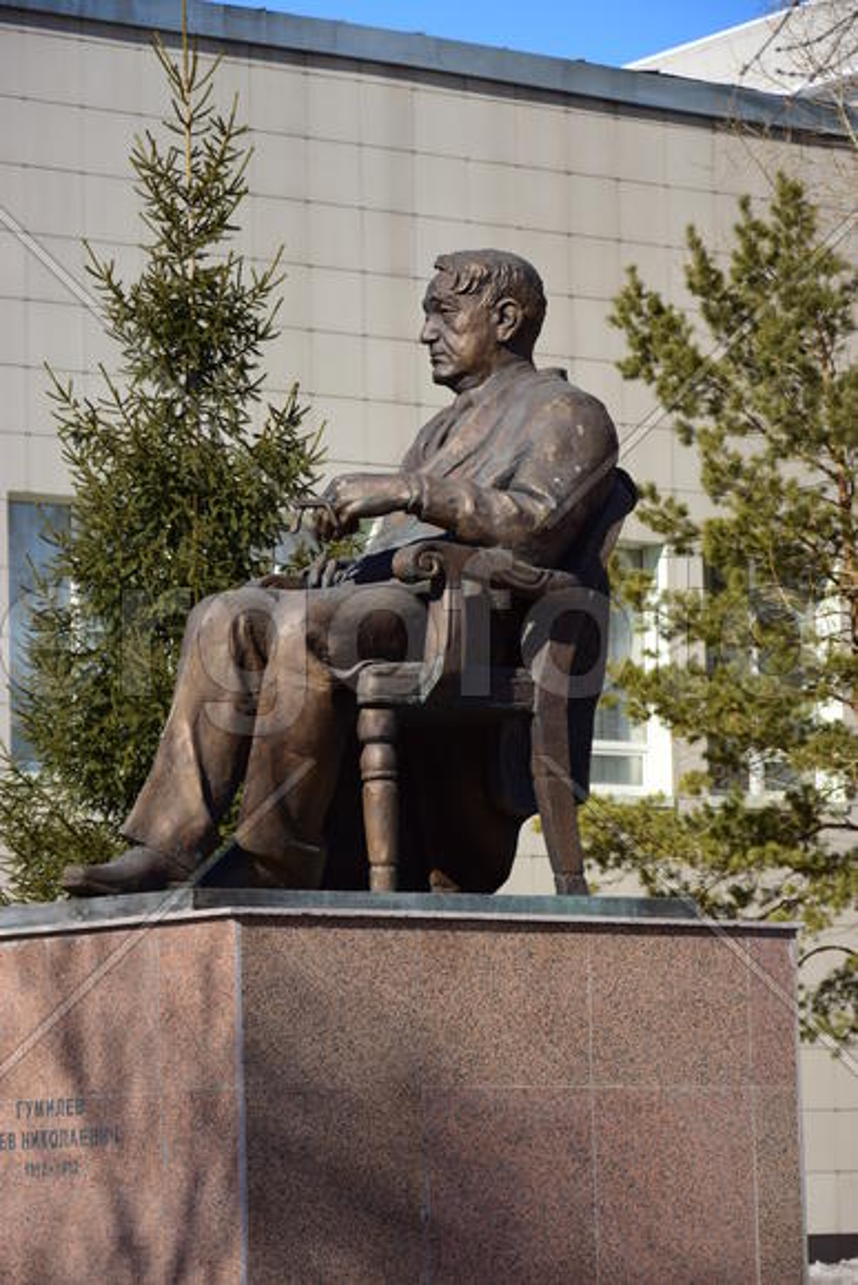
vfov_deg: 16.1
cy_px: 642
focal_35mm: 128
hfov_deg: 10.8
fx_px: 4555
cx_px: 429
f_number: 5.6
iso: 100
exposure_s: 1/500
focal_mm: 85
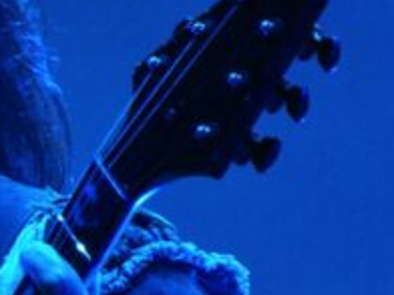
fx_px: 15218
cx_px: -310
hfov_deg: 1.5
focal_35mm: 1337
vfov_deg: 1.1
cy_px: 181
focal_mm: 236
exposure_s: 1/400
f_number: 6.3
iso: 2500
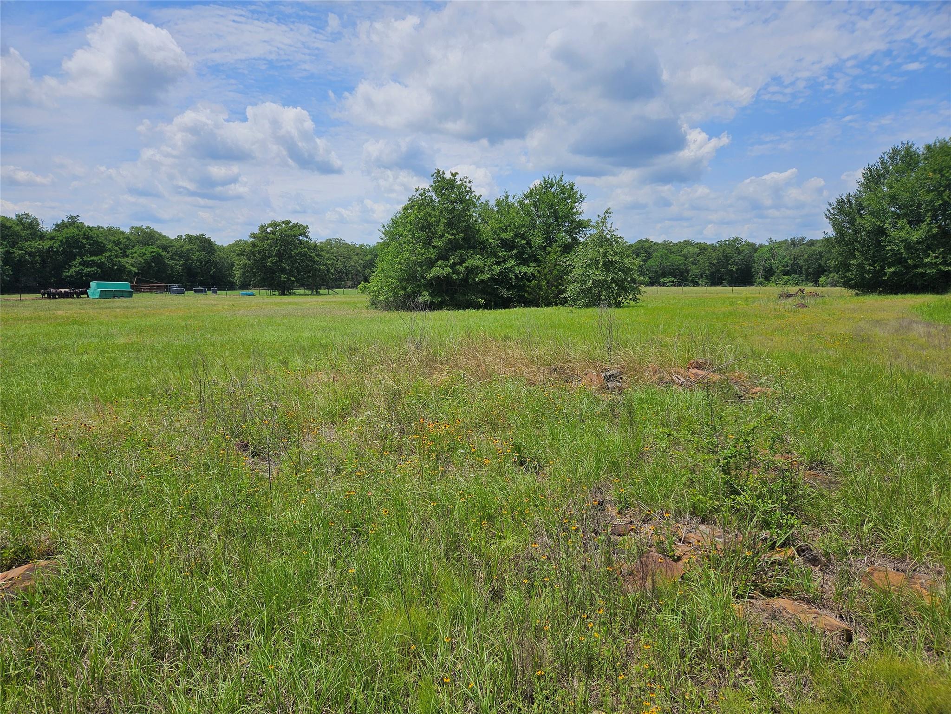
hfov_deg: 73.9
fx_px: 632
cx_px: 476
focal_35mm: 23
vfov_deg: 58.9
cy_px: 357
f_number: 1.8
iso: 25
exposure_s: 1/3829
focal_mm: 5.4
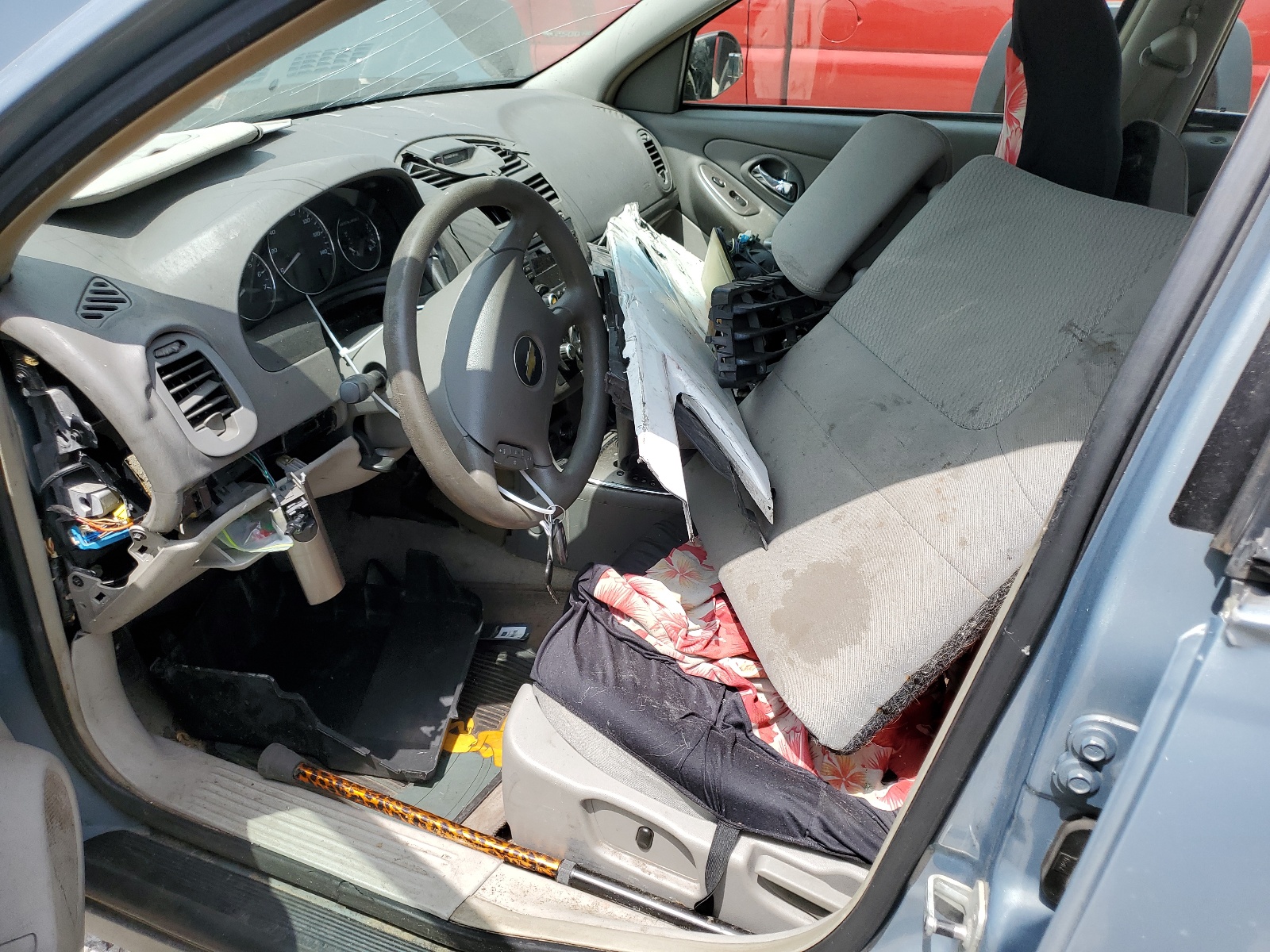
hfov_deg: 67.3
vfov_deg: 53.1
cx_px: 635
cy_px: 476
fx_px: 954
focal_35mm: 26
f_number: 1.5
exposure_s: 1/2000
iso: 50
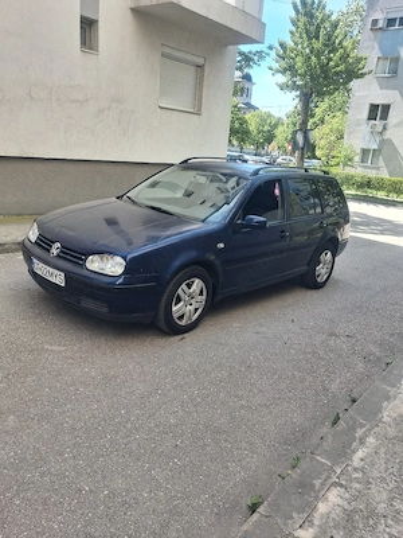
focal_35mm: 27
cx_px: 202
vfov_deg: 65.3
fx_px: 419
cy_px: 269
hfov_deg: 51.4
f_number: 1.8
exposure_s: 1/100
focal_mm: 4
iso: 25
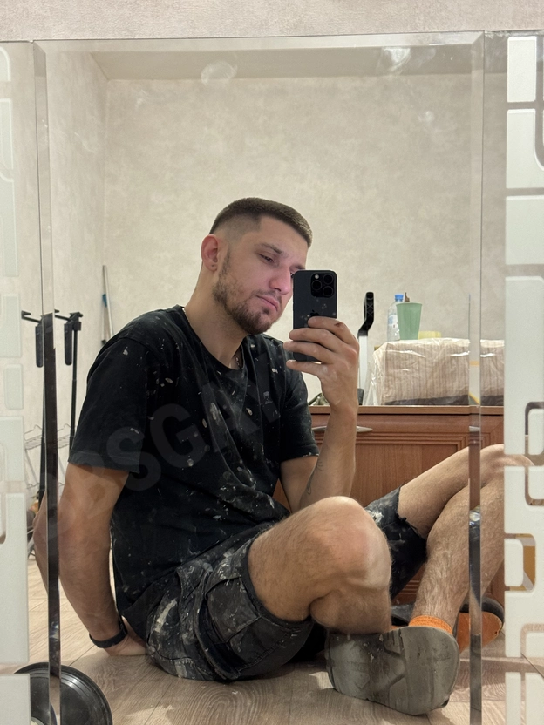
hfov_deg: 30.3
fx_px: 1006
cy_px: 362
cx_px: 272
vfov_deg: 39.7
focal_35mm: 48
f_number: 1.78
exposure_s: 1/33
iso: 400
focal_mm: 6.76
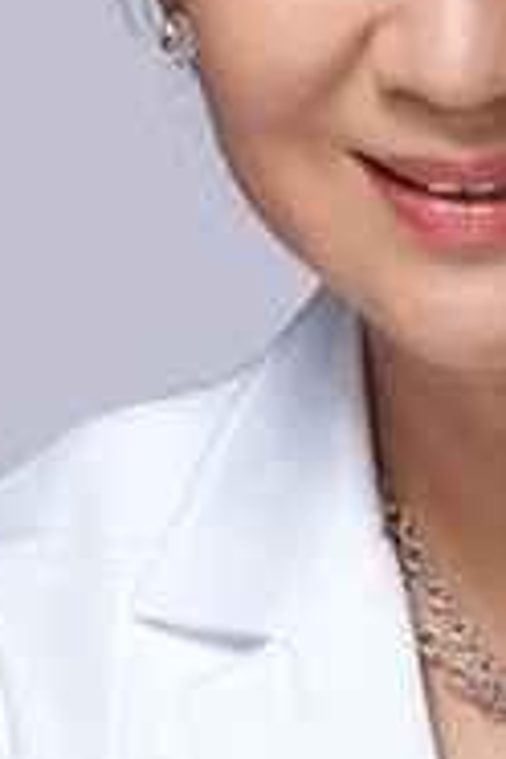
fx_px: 9339
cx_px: 620
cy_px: 277
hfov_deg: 3.1
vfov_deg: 4.7
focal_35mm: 443
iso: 100
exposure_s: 1/125
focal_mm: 150
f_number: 18
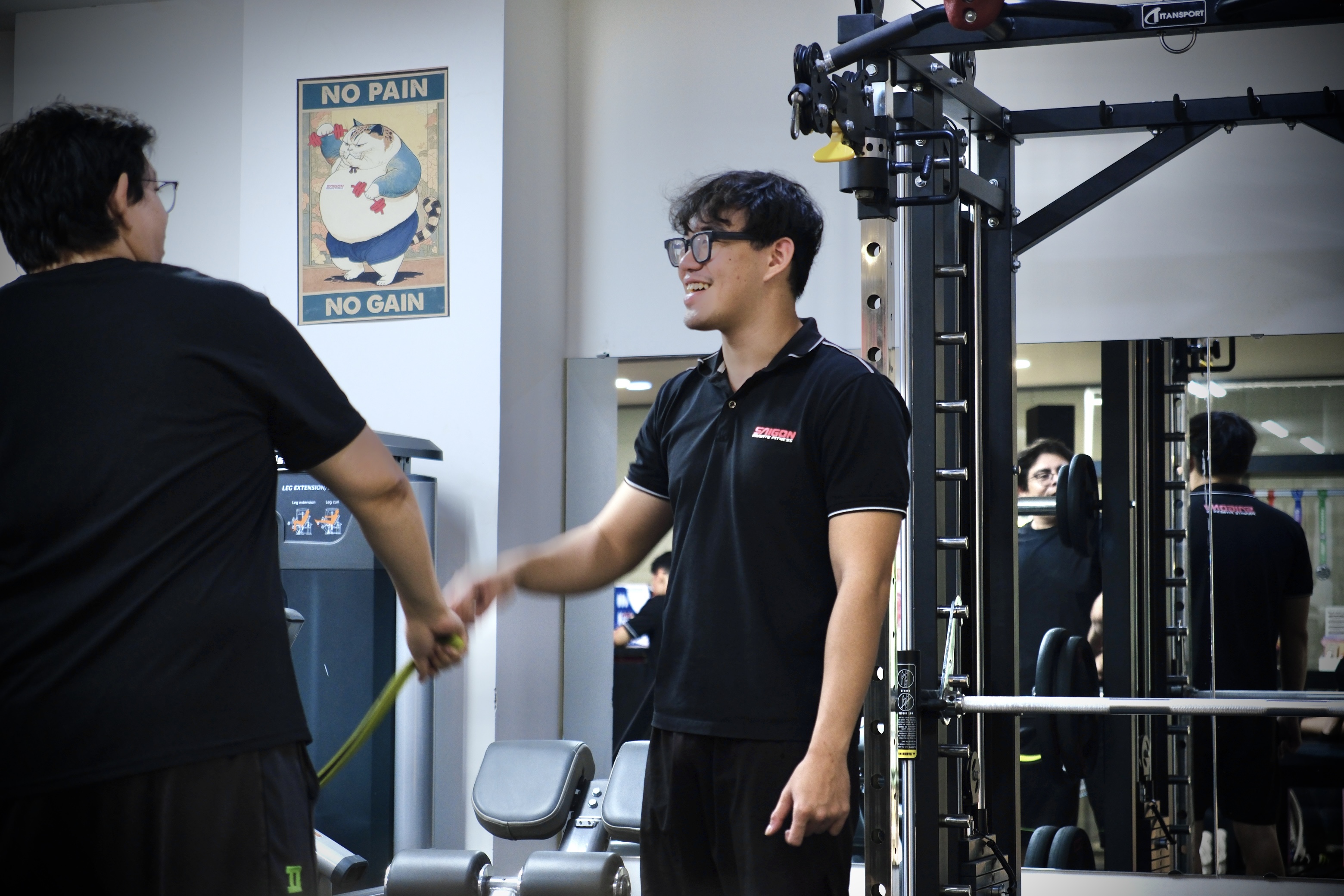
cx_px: 672
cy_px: 448
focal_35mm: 75
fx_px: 2800
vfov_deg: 18.2
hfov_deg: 27.0
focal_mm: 50
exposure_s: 1/80
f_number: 2.8
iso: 800
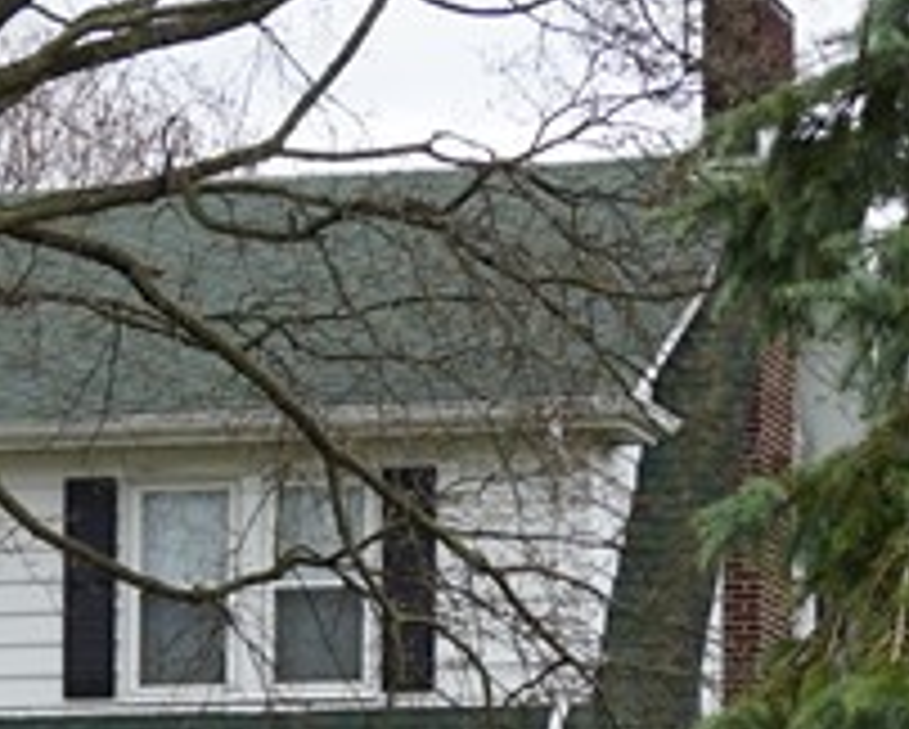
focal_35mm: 212
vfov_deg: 7.1
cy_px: 1404
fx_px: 5709
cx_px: 562
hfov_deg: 9.1
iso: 100
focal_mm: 28
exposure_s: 1/80
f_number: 7.1
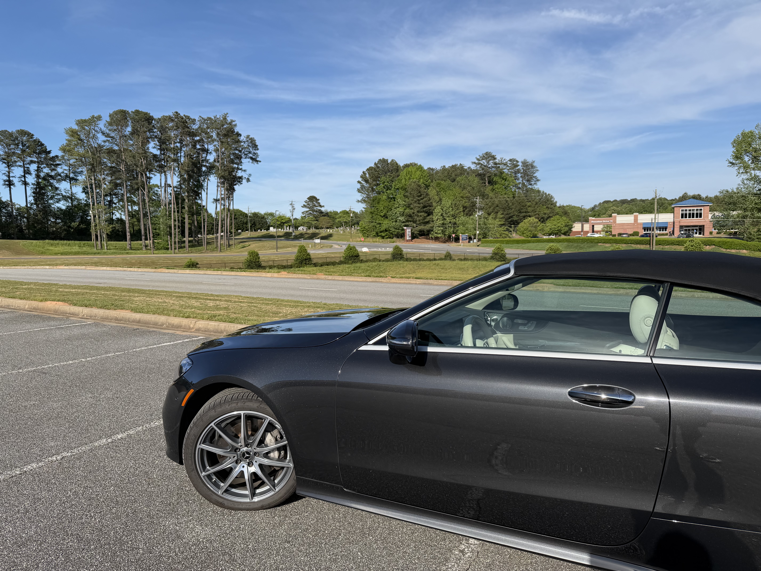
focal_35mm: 24
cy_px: 286
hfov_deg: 71.6
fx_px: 528
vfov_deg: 56.8
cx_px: 380
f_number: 1.78
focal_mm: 6.76
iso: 80
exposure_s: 1/4975
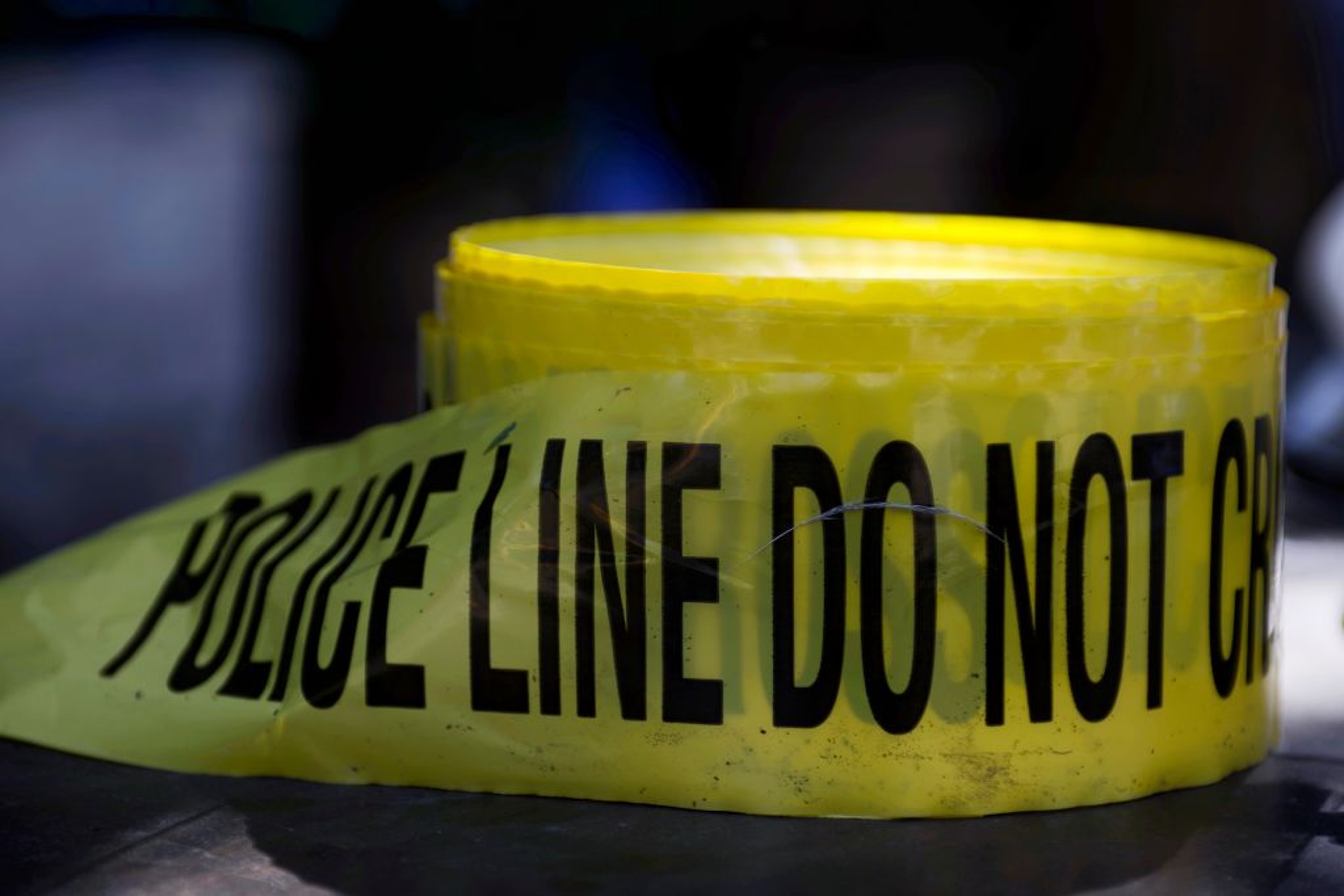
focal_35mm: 98
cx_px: 672
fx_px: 3640
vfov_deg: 14.0
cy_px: 448
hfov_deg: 20.9
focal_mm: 65
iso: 160
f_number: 4
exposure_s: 1/320
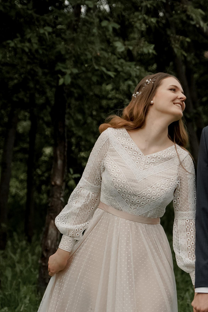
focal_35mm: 118
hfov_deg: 11.6
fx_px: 1023
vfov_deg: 17.3
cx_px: 151
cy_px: 177
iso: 160
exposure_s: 1/2500
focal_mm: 51
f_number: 2.8
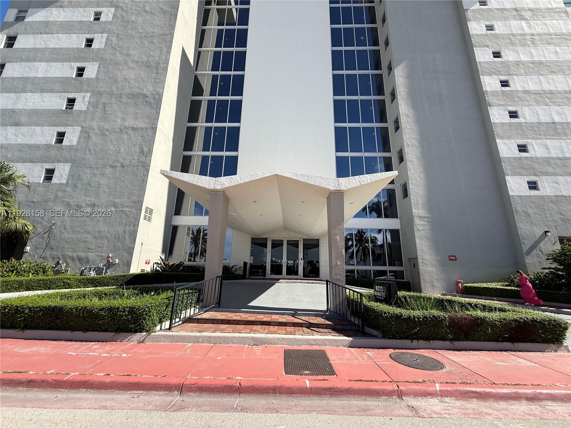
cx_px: 286
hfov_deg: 102.1
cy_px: 214
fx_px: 231
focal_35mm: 14
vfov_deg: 85.7
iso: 50
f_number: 2.2
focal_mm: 2.22
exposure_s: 1/1497
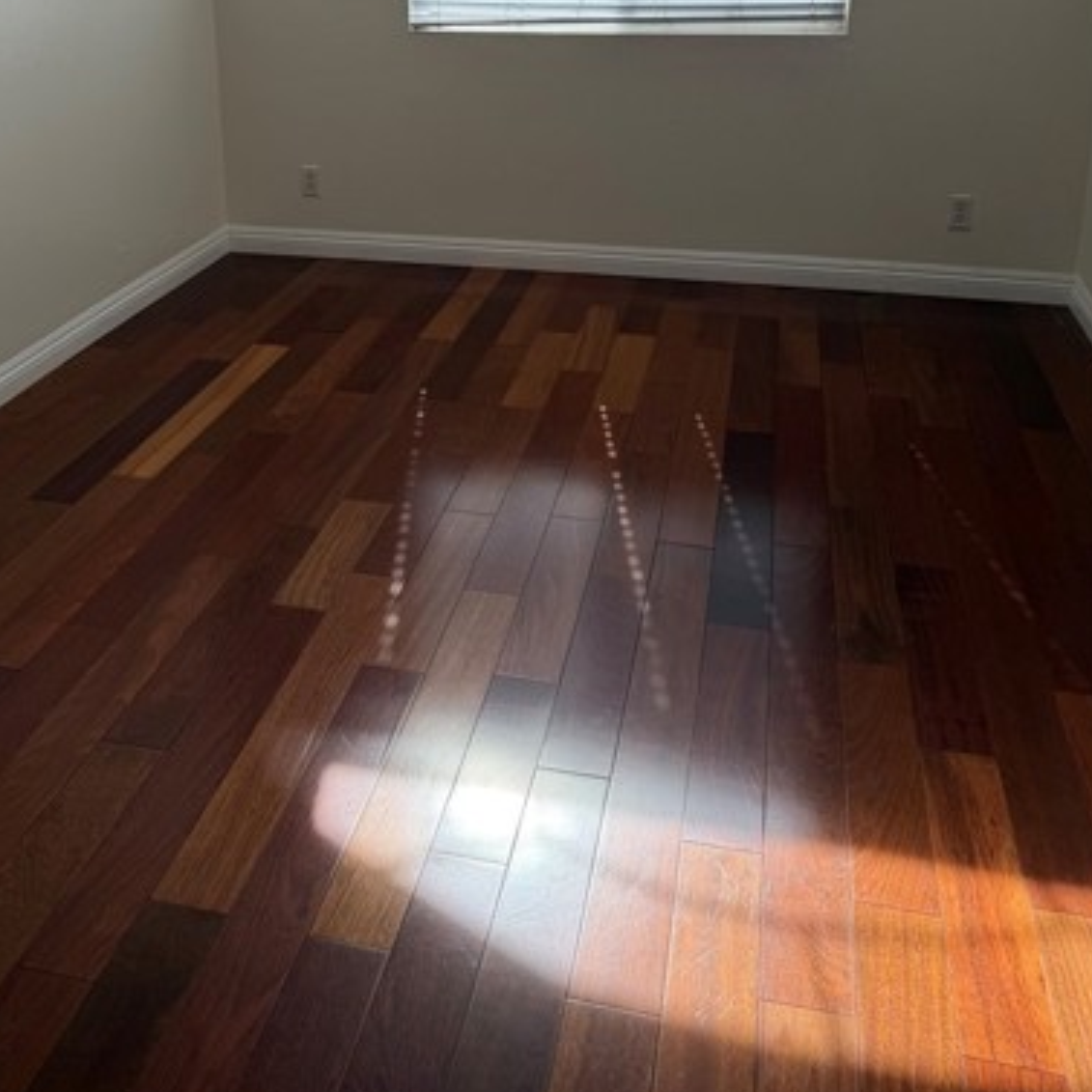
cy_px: 209
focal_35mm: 36
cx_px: 437
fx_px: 1285
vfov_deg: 43.7
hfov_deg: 45.8
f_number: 1.78
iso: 80
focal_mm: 6.76
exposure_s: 1/481
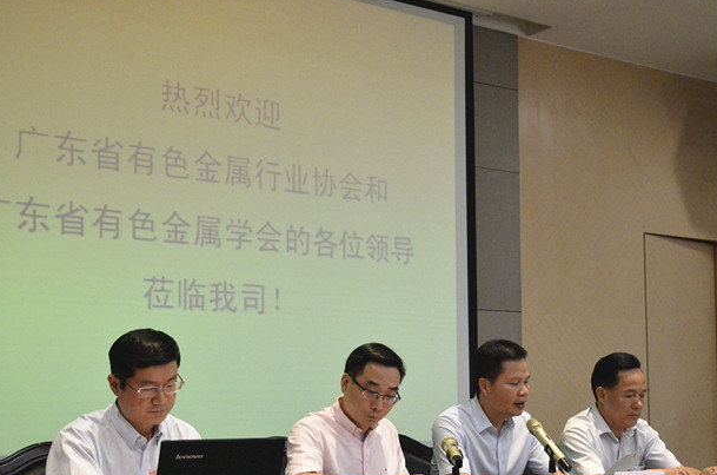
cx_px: 406
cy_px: 307
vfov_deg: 20.2
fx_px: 1331
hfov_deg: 30.1
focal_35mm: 67
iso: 4500
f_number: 5
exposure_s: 1/160
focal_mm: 34
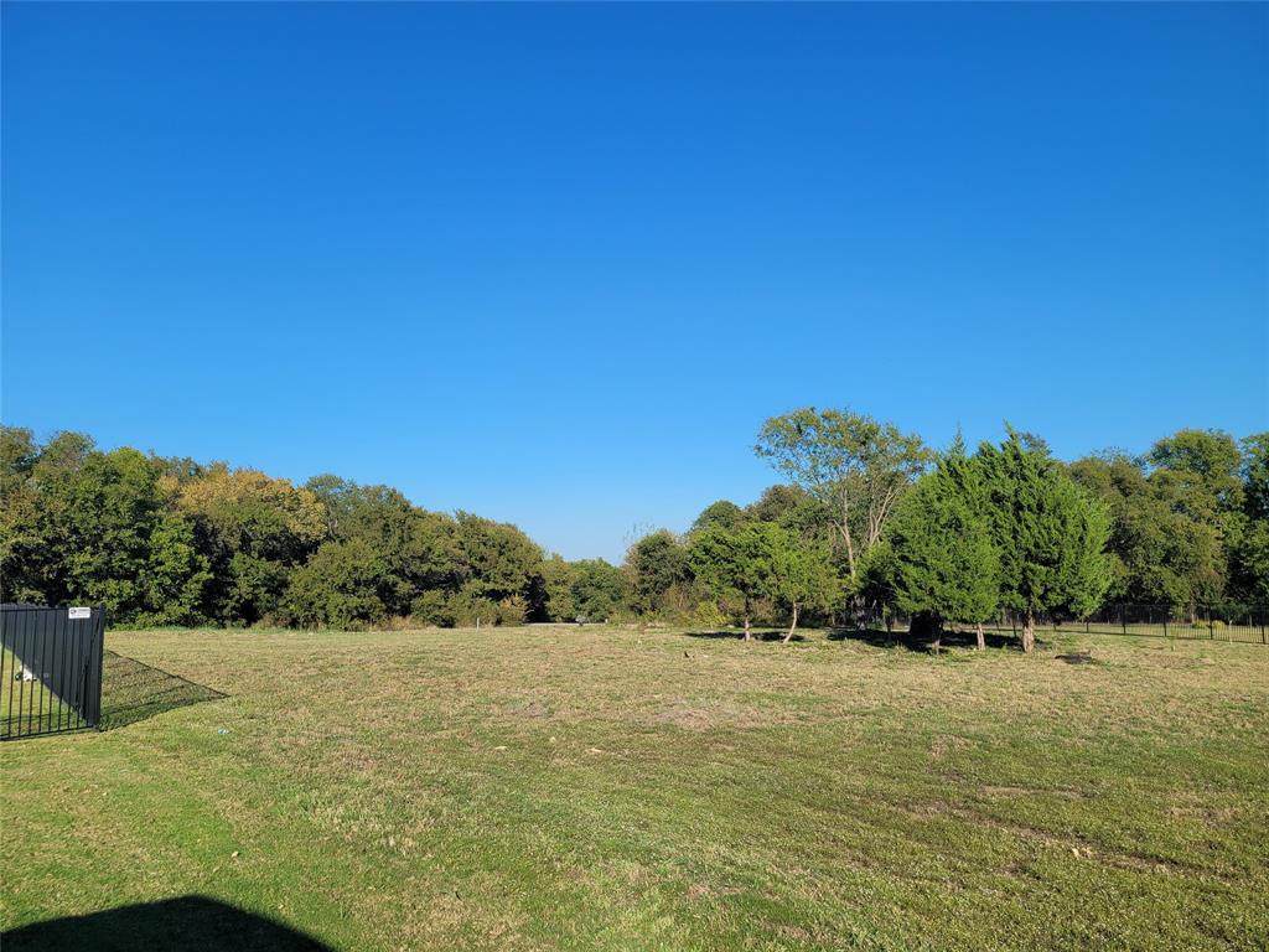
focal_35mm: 26
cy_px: 476
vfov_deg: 53.1
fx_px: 953
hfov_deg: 67.3
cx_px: 634
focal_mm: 5.4
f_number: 1.8
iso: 40
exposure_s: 1/2524
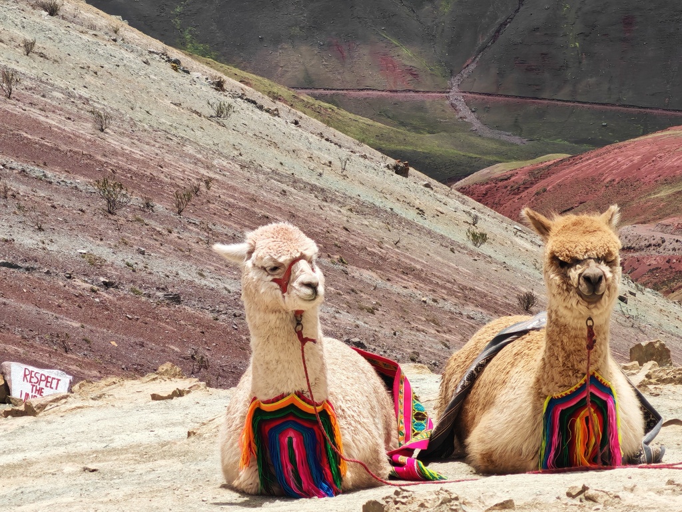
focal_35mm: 180
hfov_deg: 11.0
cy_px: 256
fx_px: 3546
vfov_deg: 8.2
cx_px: 341
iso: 50
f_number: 2.4
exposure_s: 1/820
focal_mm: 8.67
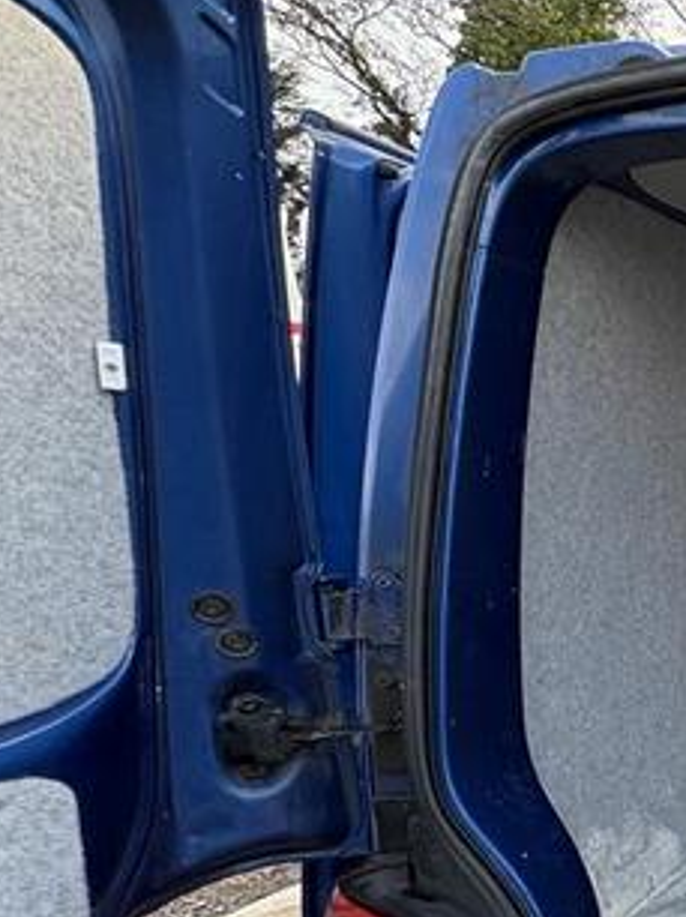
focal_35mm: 41
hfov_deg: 21.6
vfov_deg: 43.7
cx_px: 1246
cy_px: 731
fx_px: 1085
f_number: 2.2
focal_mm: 2.22
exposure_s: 1/124
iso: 80
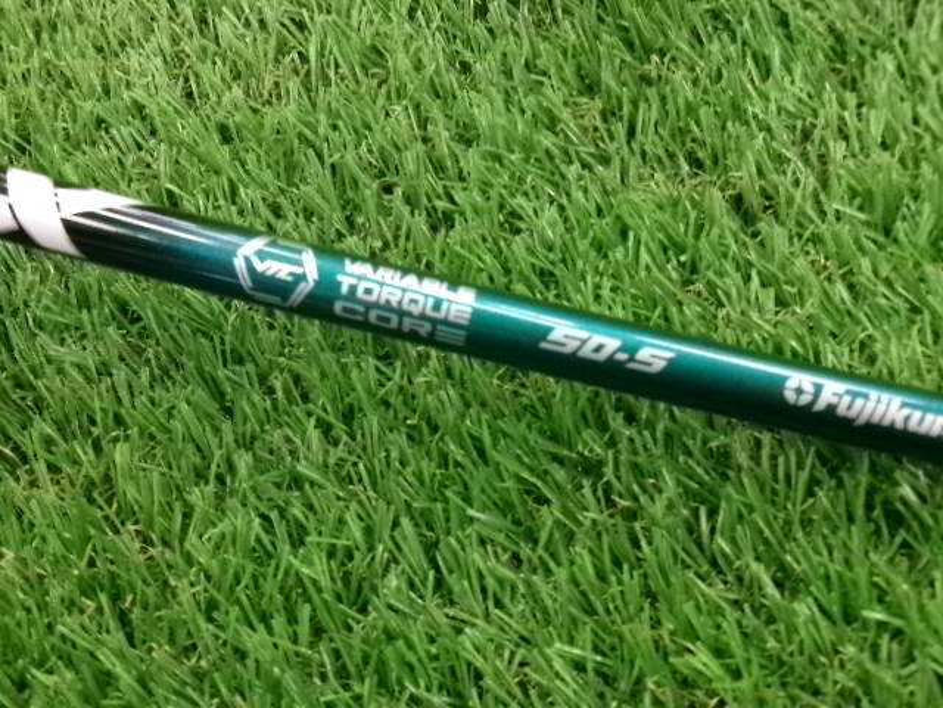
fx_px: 763
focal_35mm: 28
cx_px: 472
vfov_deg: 49.7
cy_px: 354
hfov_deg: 63.4
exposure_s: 1/34
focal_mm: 5.1
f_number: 3.9
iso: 800
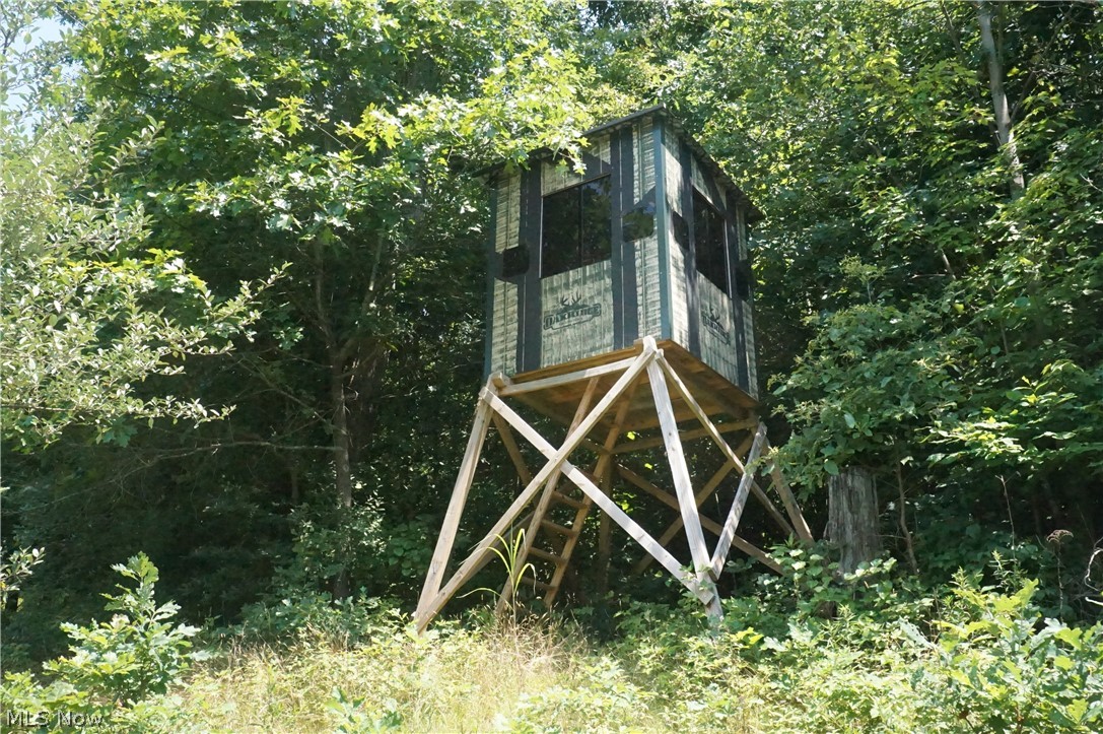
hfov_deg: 53.2
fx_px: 1102
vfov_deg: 36.8
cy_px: 367
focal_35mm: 36
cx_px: 552
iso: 8000
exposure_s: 1/2000
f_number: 11
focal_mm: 24
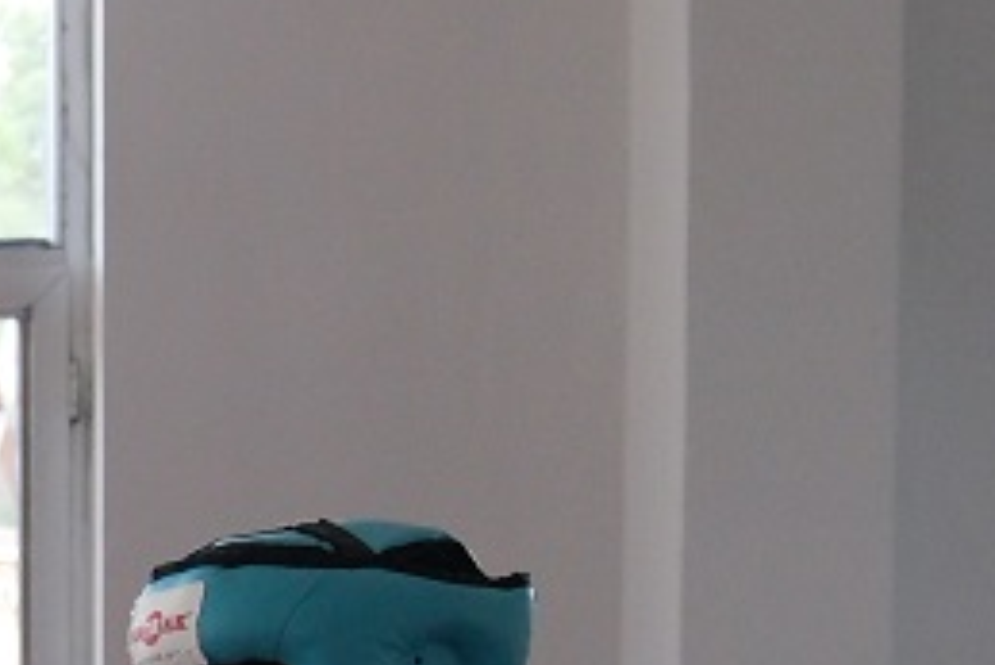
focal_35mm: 139
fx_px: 3844
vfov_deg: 9.5
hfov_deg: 13.3
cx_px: -768
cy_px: 1111
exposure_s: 1/200
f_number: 2.8
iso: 1250
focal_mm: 16
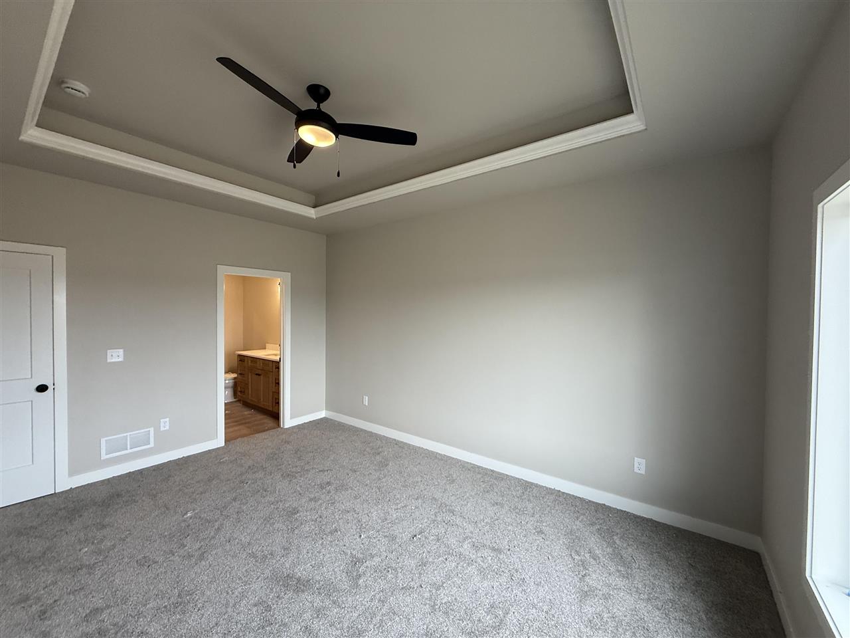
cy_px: 319
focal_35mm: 14
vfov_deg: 85.7
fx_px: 344
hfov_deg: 102.1
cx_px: 425
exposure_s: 1/120
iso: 160
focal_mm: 2.22
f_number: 2.2
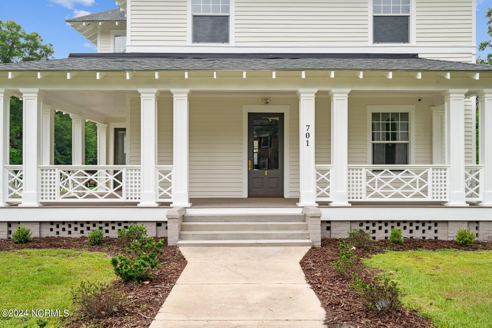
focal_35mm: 34
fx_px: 465
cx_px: 246
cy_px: 164
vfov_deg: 38.9
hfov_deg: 55.8
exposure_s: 1/125
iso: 400
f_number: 9
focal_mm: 34
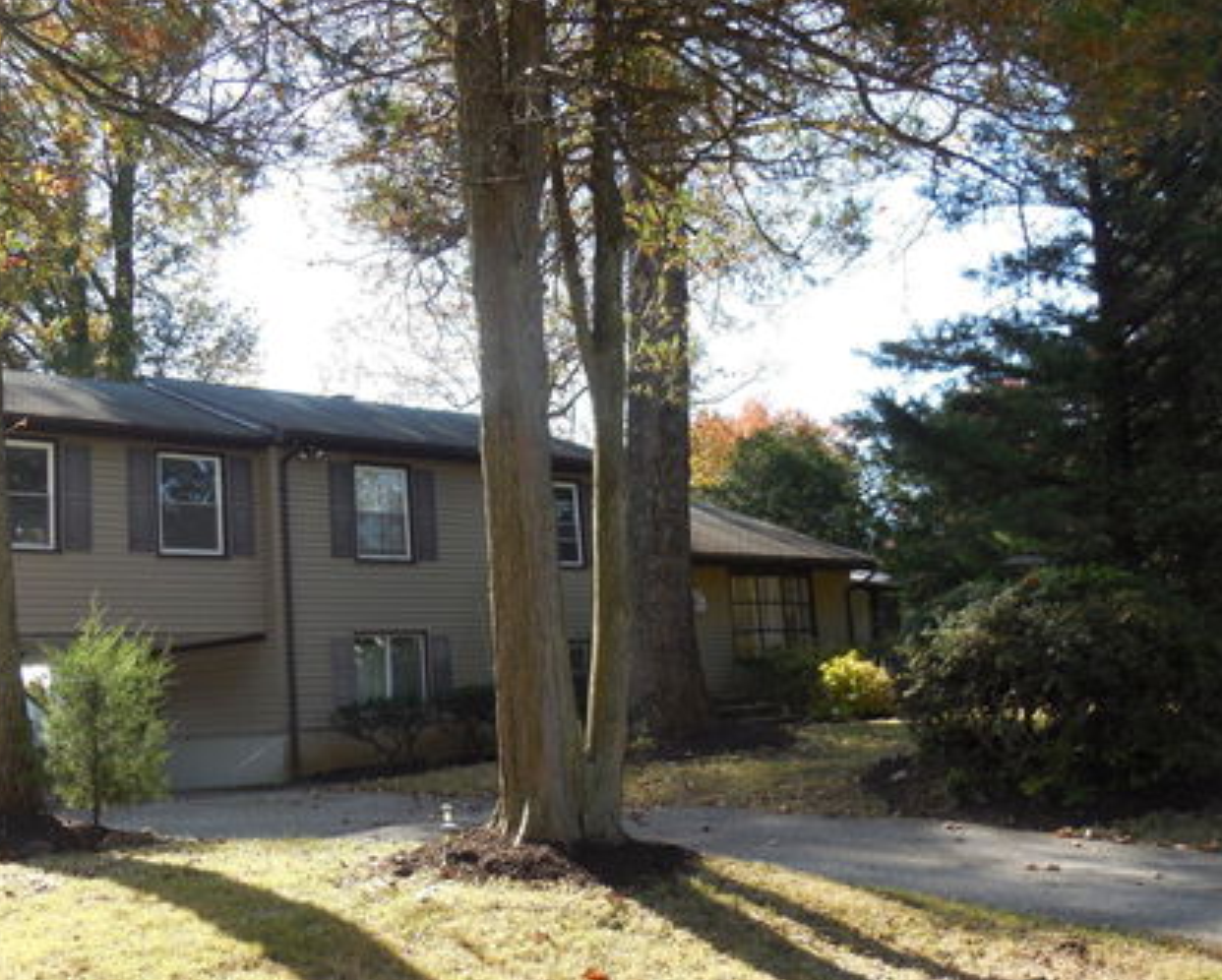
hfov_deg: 44.5
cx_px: 472
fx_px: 1484
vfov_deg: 36.5
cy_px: 484
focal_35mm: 41
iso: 125
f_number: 3.4
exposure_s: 1/320
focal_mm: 6.1
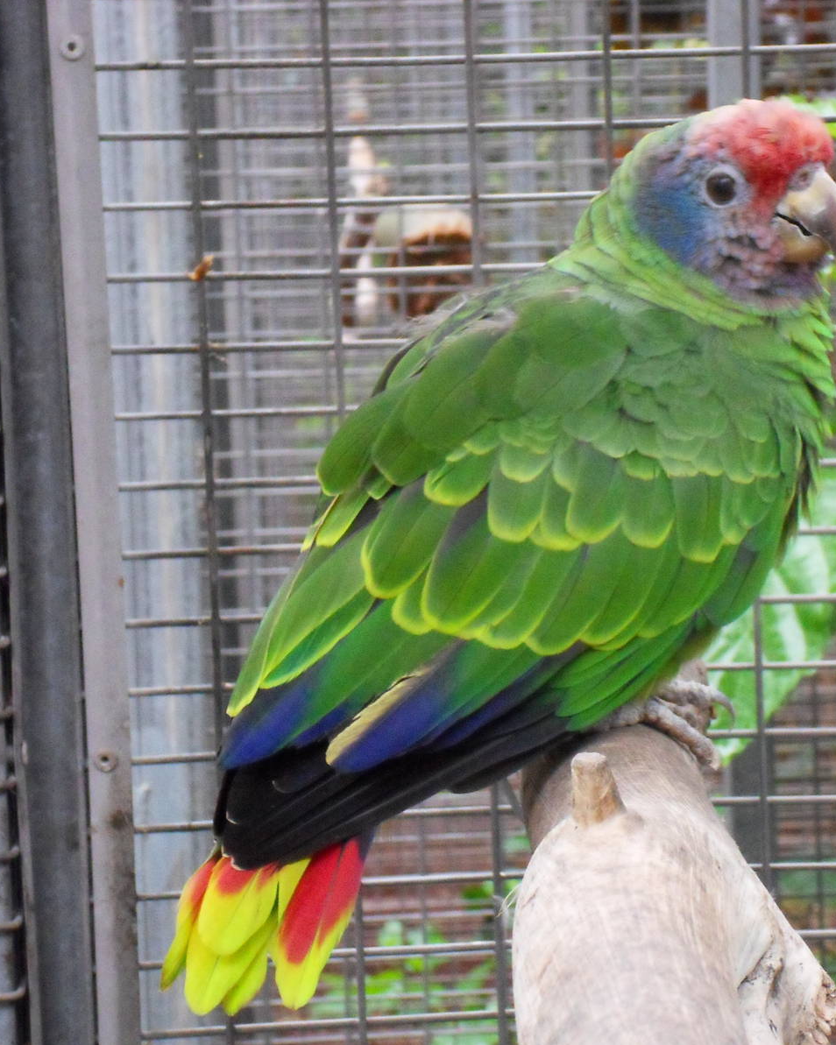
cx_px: 578
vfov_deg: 13.4
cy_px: 524
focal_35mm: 144
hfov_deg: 10.7
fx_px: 4455
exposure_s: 1/15
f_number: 5.6
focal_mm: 19.3
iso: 800
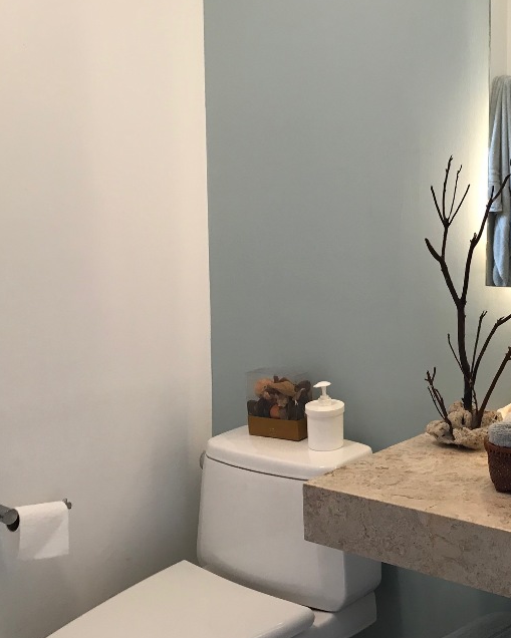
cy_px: 324
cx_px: 414
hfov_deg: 33.1
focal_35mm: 44
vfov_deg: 42.0
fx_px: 832
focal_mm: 3.99
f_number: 1.8
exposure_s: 1/24
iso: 40
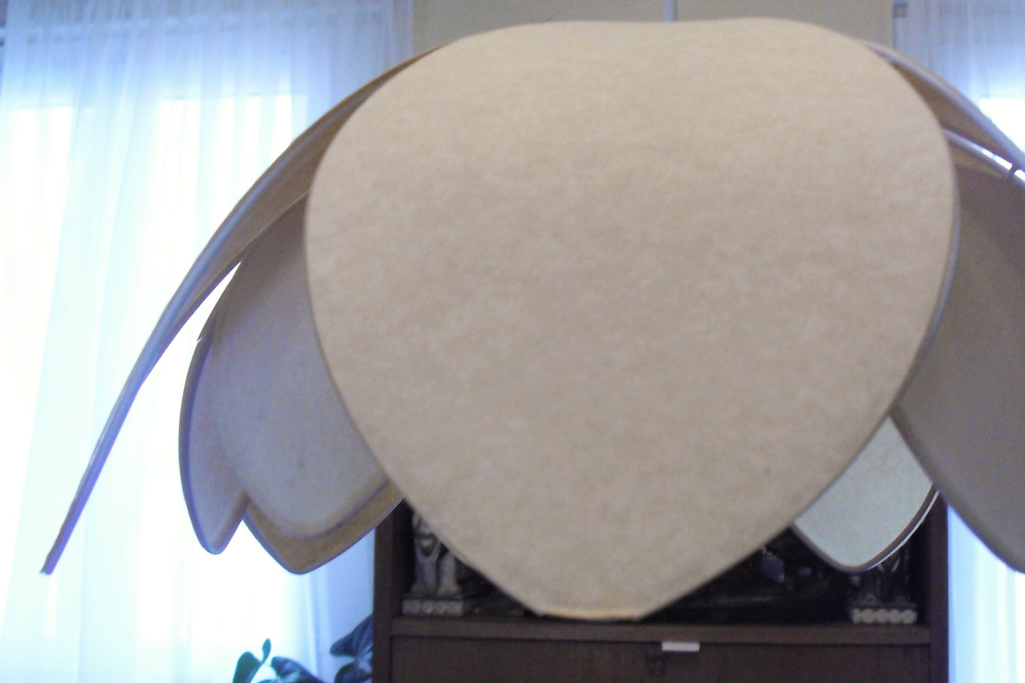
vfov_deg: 30.5
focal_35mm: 44
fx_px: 1253
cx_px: 574
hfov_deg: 44.4
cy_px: 348
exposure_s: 1/100
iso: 400
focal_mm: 6.3
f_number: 3.1
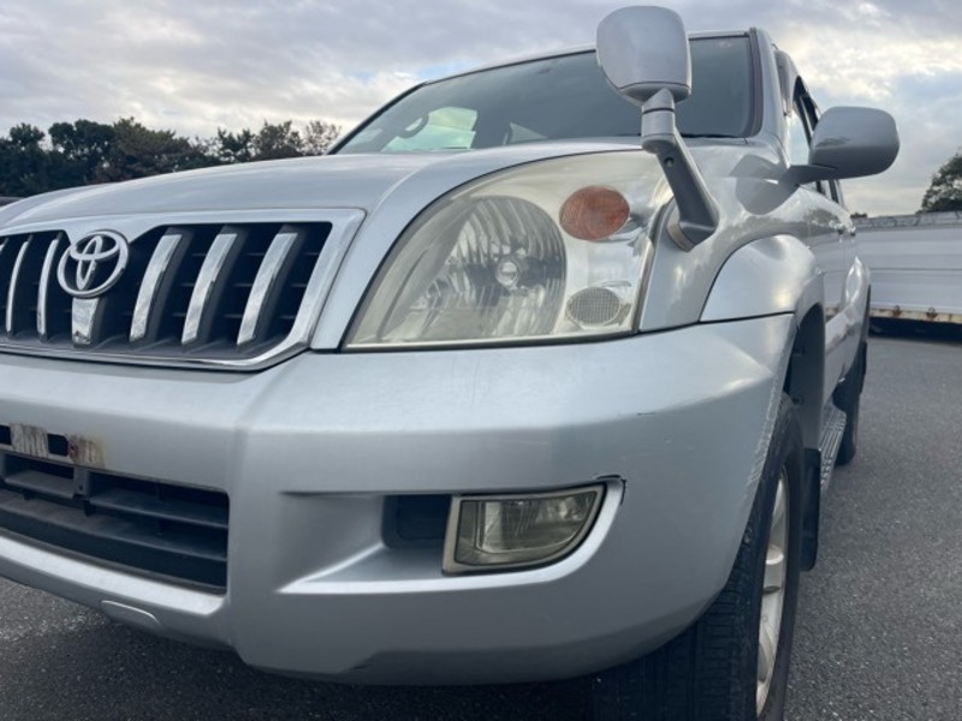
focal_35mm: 25
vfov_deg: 54.9
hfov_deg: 69.4
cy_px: 360
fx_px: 695
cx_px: 481
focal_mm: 5.1
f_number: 1.6
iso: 32
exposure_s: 1/1109
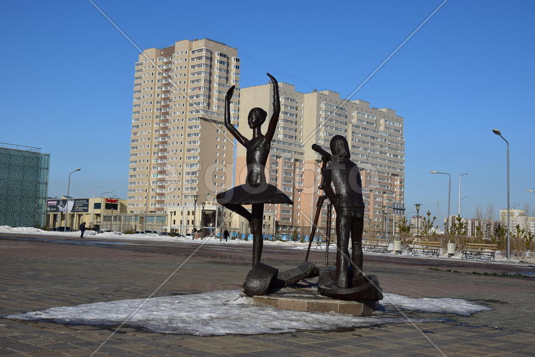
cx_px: 268
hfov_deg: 41.1
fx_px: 713
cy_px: 178
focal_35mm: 48
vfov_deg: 28.1
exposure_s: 1/640
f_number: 8
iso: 100
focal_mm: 32
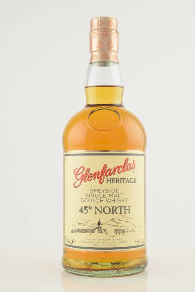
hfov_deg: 22.3
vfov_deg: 32.9
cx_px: 99
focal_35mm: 61
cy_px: 145
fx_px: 495
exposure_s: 1/13
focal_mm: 40
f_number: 10
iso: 100
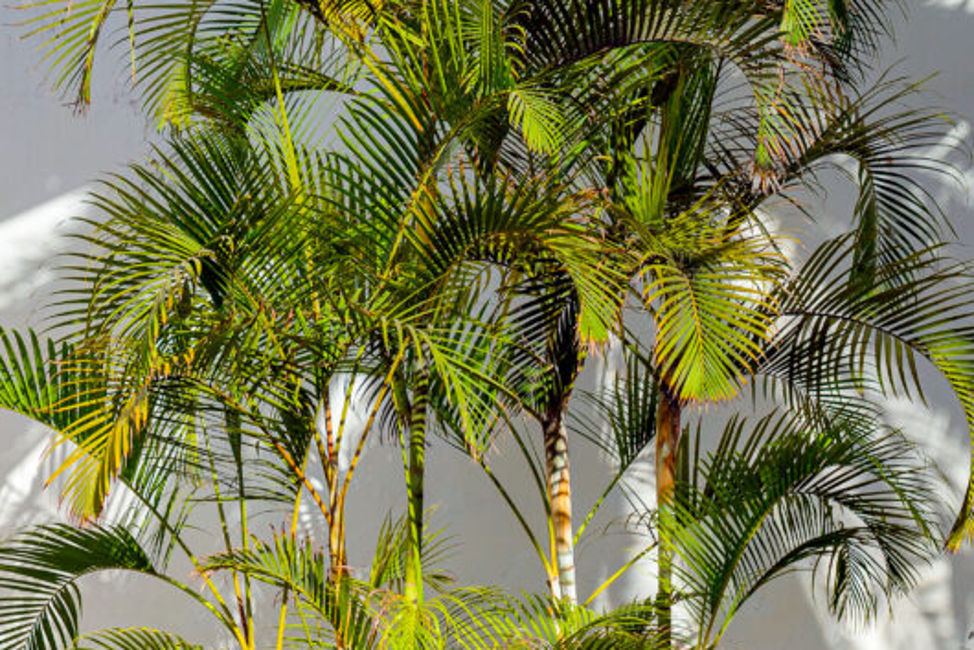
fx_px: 3140
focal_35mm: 116
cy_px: 224
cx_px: 156
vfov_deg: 11.8
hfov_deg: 17.4
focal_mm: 60
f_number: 5.6
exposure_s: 1/200
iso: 100
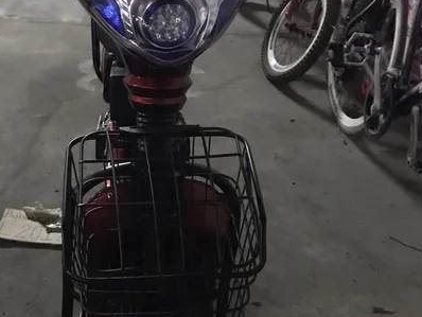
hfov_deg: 41.8
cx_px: 162
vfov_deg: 32.1
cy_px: 192
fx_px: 549
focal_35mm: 45
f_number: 1.8
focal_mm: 3.99
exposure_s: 1/4
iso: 200
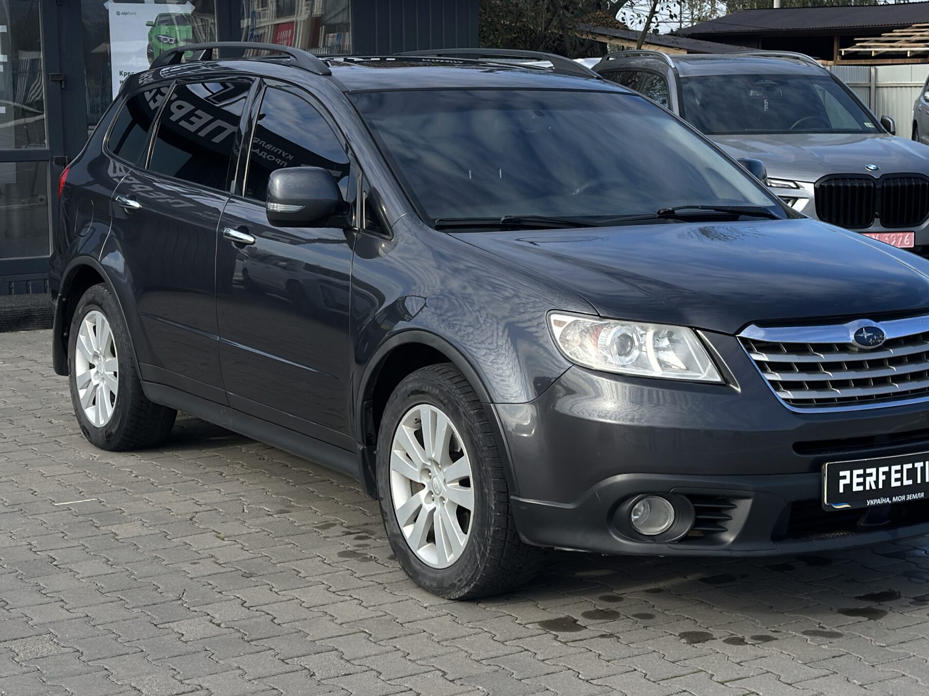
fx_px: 1825
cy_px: 274
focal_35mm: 68
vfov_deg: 21.6
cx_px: 547
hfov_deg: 28.5
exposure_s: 1/3876
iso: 100
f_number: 1.78
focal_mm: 6.86
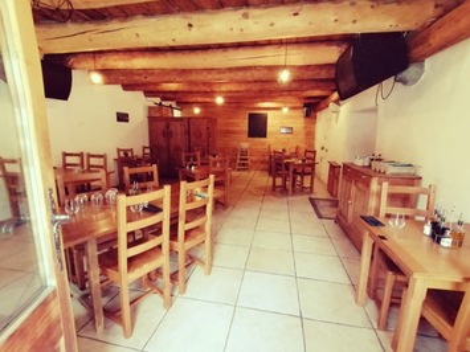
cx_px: 235
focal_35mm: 17
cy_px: 176
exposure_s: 1/33.3
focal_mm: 2.7
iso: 400
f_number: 2.4
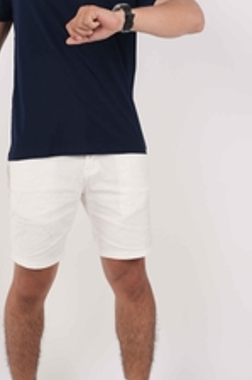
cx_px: 115
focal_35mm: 105
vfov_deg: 19.5
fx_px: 1104
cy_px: 159
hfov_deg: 13.0
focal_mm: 49
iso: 100
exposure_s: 1/160
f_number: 4
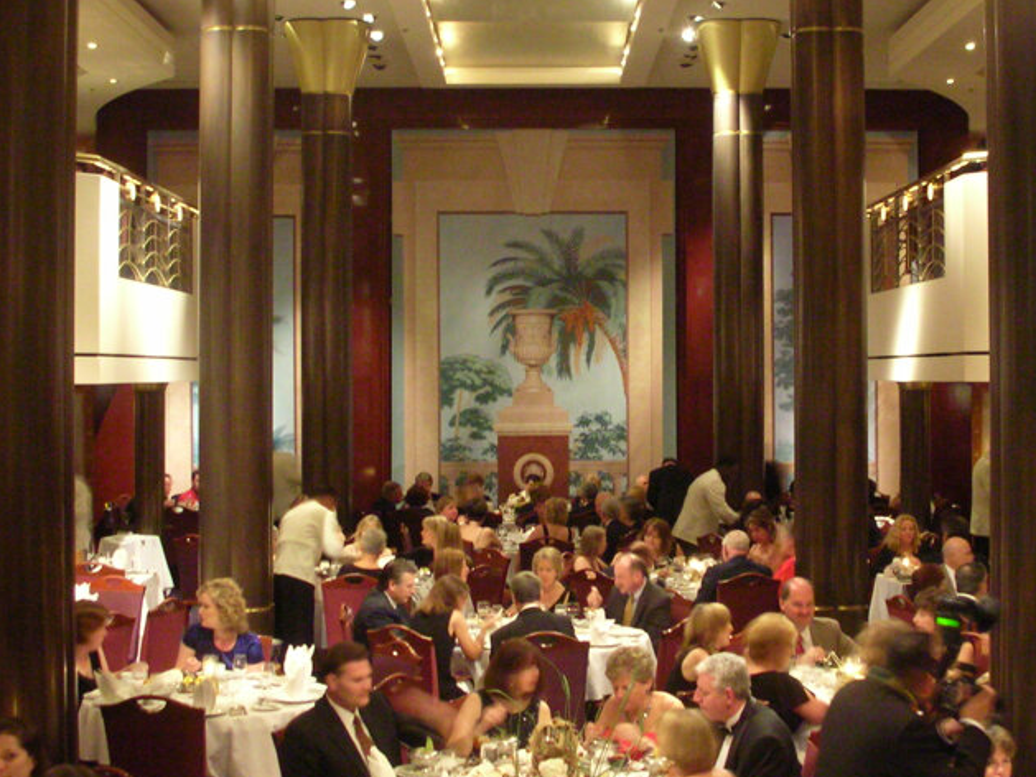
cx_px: 552
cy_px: 288
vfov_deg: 25.6
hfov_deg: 33.8
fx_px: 1706
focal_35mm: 57
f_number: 3
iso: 200
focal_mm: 5.8
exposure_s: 1/1.8
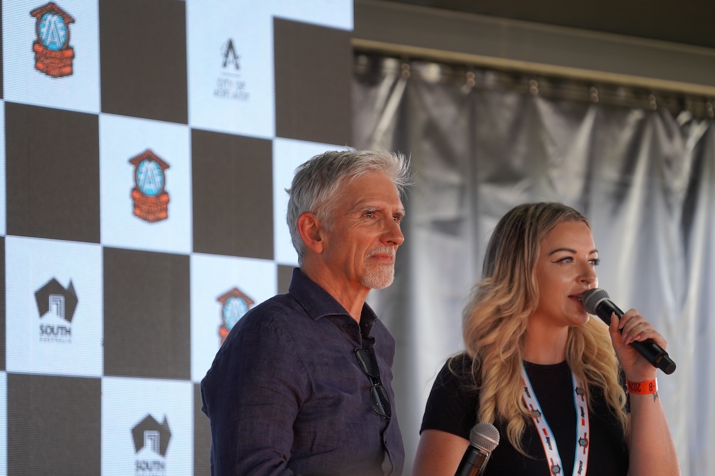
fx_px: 4528
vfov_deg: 6.0
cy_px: 238
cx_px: 358
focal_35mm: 228
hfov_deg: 9.0
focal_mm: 228
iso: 500
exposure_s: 1/250
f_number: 5.6
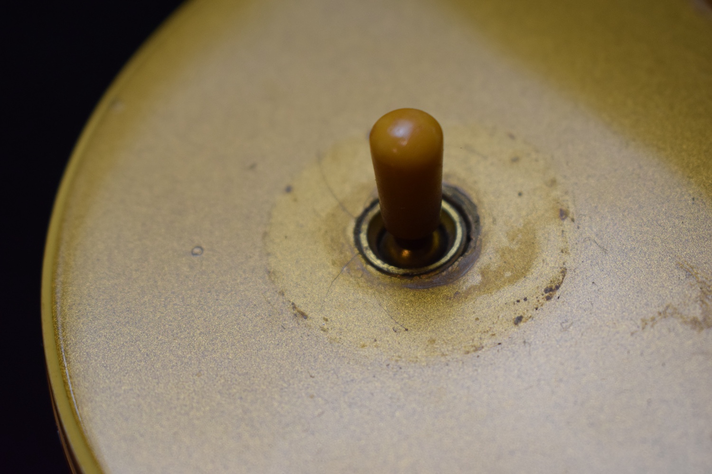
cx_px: 356
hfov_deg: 29.9
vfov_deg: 20.2
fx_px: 1335
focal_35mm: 68
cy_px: 237
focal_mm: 45
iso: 1000
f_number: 5
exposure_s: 1/125
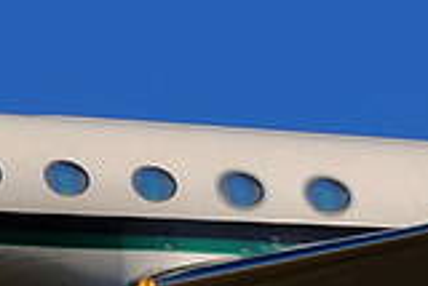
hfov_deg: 1.3
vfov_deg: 0.9
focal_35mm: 1593
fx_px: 18956
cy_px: 196
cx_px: 308
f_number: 8
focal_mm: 170
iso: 100
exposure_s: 1/640
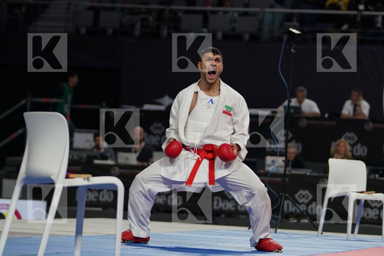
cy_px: 128
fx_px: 1899
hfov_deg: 11.5
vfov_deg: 7.7
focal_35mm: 178
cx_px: 192
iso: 1250
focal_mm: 119
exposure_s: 1/1000
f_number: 2.8
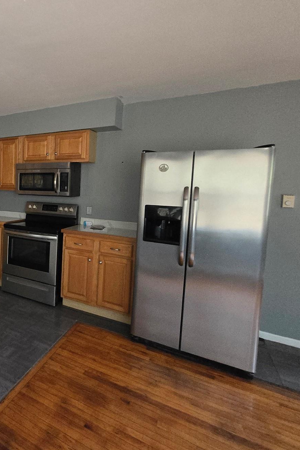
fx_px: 263
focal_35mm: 21
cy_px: 205
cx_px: -9
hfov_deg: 47.7
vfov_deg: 81.0
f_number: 2.2
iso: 1600
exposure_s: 1/24
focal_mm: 1.7
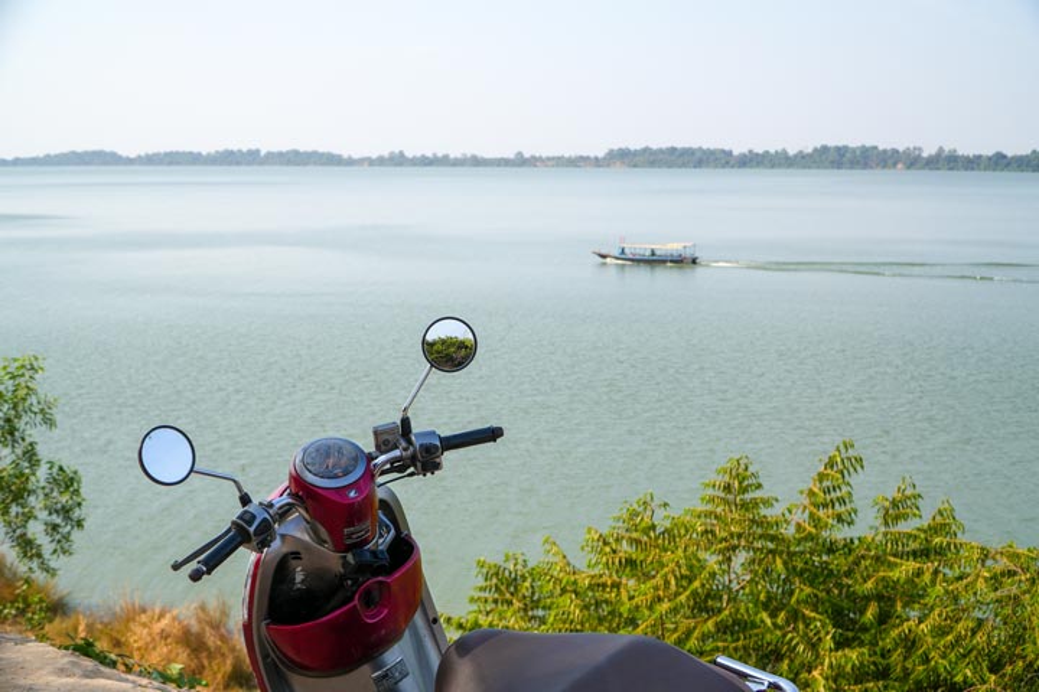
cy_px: 346
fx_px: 1299
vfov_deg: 29.9
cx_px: 520
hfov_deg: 43.6
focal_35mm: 45
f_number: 5
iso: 100
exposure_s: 1/640
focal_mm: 30
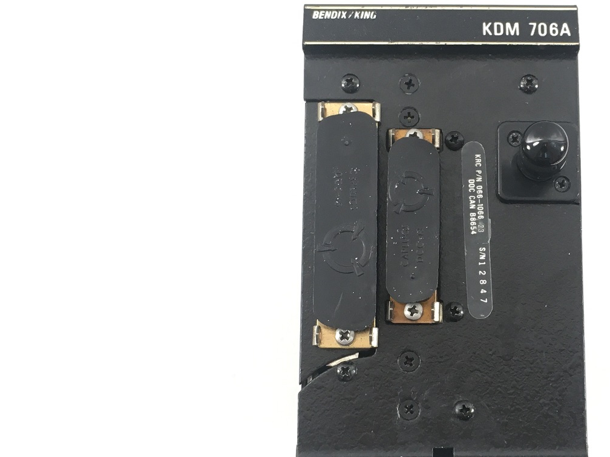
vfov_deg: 25.2
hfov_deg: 32.6
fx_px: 1022
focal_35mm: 58
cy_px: 225
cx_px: 456
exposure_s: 1/33
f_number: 2.2
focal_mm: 4.15
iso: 64
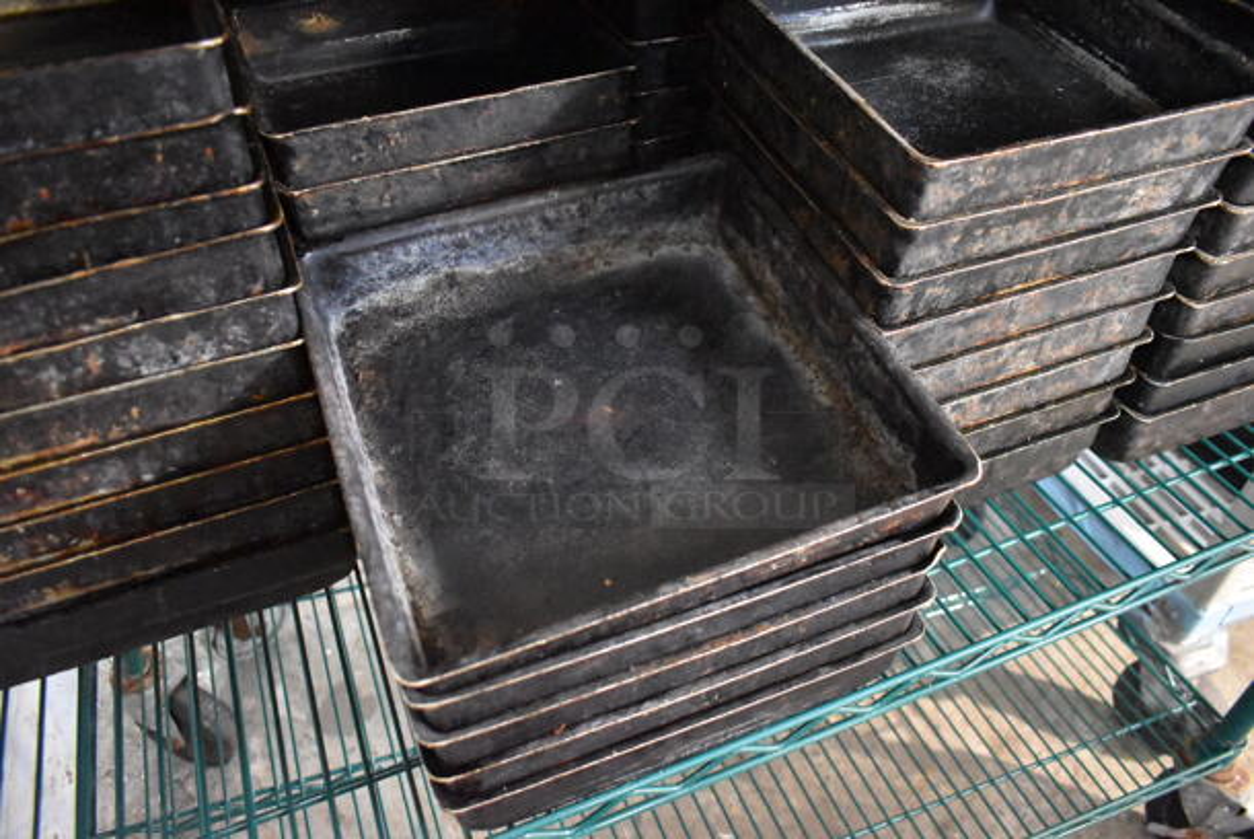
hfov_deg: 67.3
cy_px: 420
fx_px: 941
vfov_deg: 48.0
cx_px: 627
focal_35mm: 27
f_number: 3.5
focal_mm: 18
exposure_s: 1/30
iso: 12800
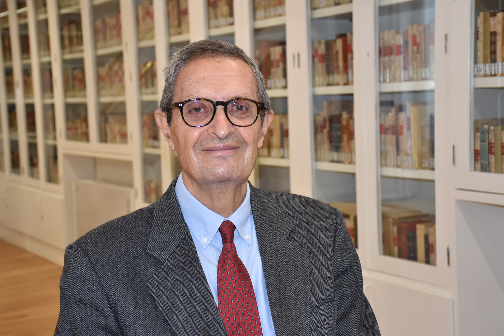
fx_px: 840
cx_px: 252
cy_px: 168
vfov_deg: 22.6
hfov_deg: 33.4
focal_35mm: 60
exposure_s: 1/125
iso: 800
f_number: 5
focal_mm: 40
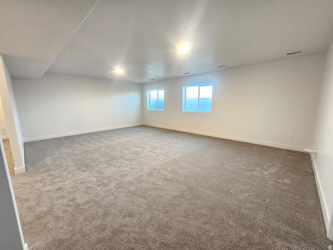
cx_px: 166
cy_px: 125
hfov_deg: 106.2
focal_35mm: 13
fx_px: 125
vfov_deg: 89.9
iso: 400
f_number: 2.2
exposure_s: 1/60
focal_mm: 2.2
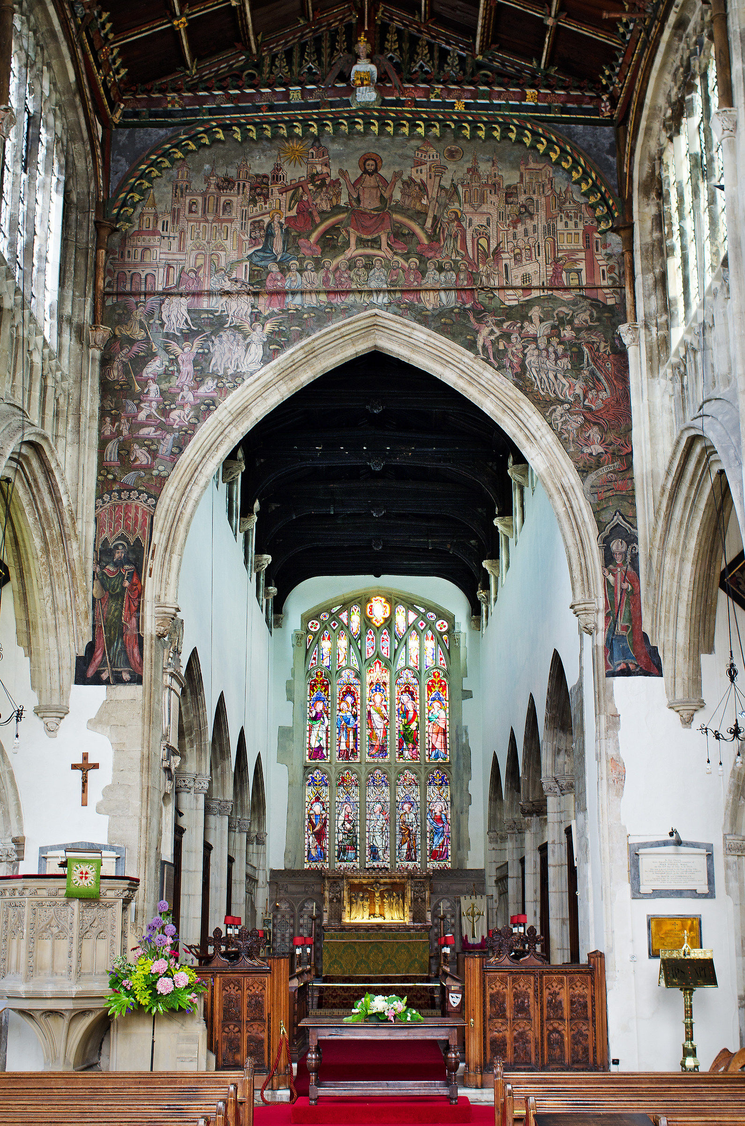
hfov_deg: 31.7
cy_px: 563
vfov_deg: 46.5
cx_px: 372
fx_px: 1310
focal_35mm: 42
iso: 200
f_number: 4
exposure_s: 1/40
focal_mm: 28
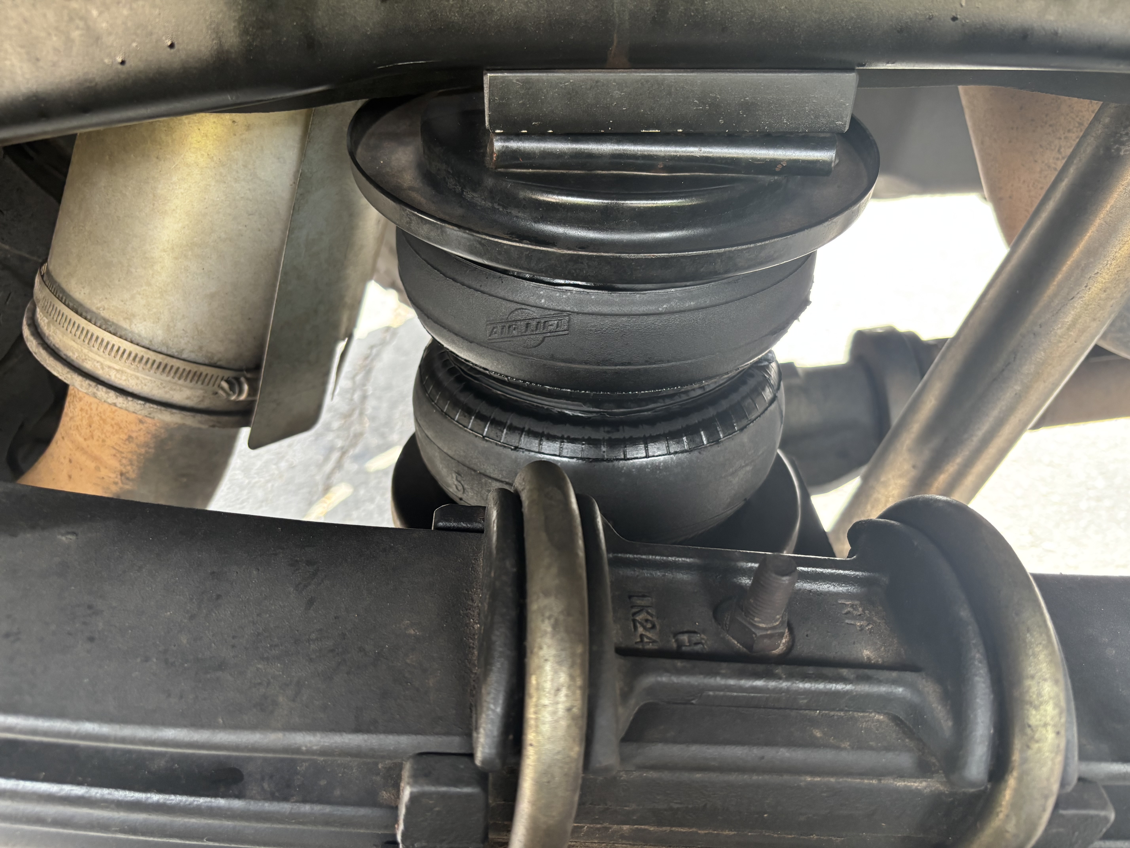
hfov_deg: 67.3
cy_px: 424
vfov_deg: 53.1
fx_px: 849
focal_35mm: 26
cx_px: 565
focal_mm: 5.96
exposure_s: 1/71
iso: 125
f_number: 1.6
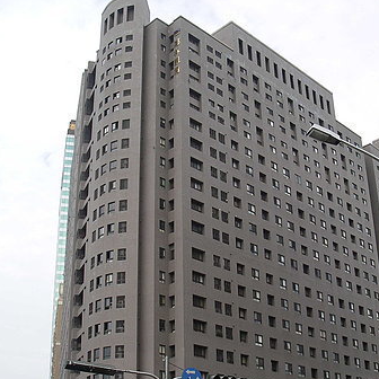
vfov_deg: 33.8
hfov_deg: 34.0
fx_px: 619
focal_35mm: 50
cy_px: 241
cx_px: 207
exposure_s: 1/200
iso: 80
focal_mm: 6.3
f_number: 6.6
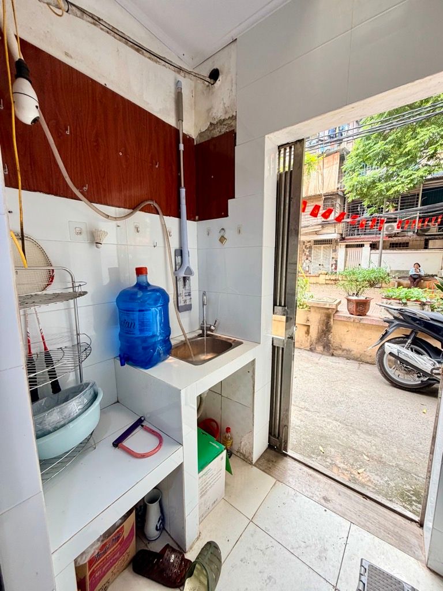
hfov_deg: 85.7
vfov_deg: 102.1
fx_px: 239
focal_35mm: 14
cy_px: 296
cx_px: 222
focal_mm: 2.22
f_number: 2.2
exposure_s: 1/121
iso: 125
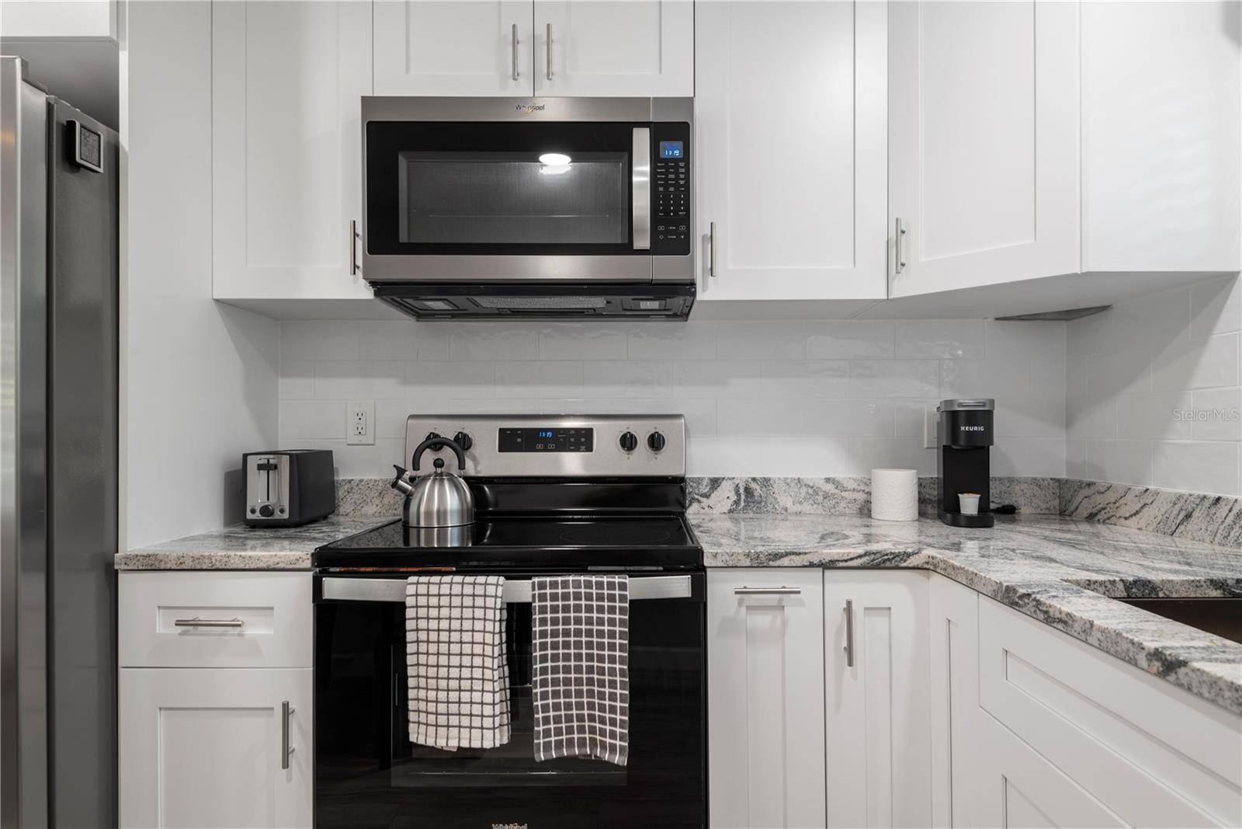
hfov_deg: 81.2
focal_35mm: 21
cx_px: 621
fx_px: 725
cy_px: 414
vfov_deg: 59.5
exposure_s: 1
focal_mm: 21
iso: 125
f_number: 7.1
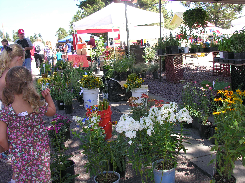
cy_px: 92
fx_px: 248
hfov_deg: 52.6
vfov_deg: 40.7
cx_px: 122
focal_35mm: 35
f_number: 4
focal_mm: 8.9
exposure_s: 1/105
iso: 50
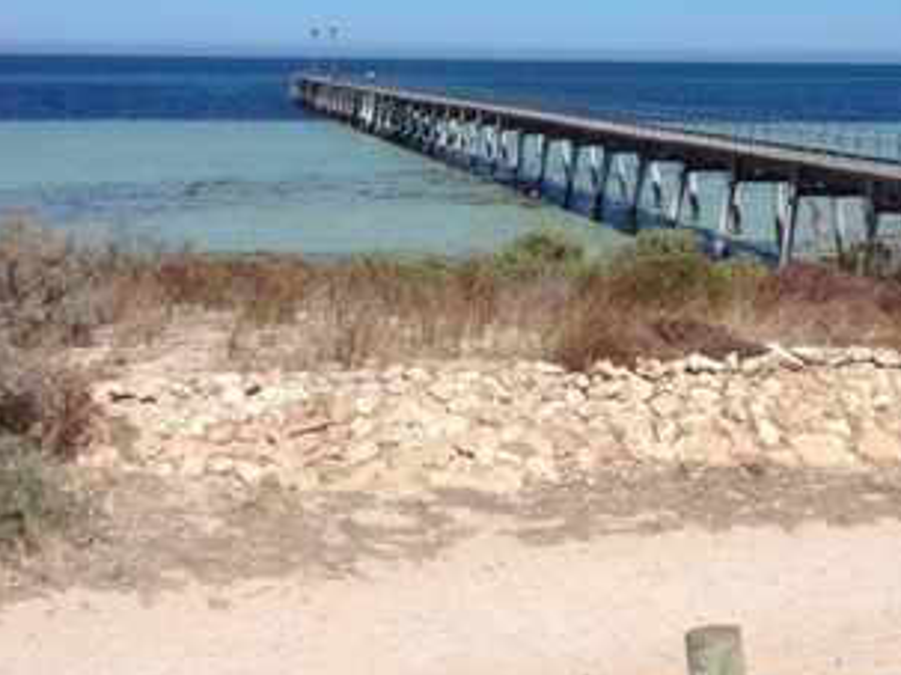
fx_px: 1925
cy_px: 86
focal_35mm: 74
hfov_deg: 26.2
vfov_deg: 19.6
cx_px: 589
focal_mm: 4.28
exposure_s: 1/3067
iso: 50
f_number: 2.4
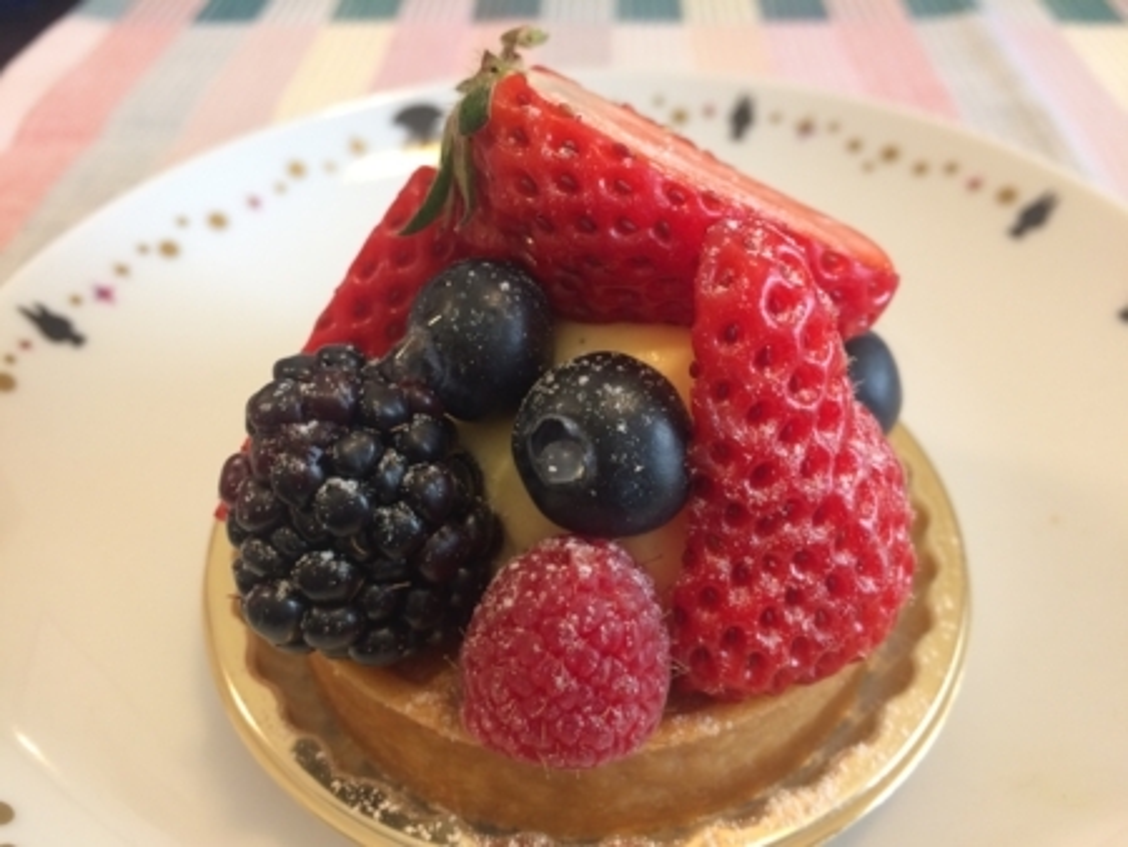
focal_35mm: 29
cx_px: 564
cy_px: 424
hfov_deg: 61.6
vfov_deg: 48.3
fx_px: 946
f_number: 2.2
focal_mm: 4.15
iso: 160
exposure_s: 1/33
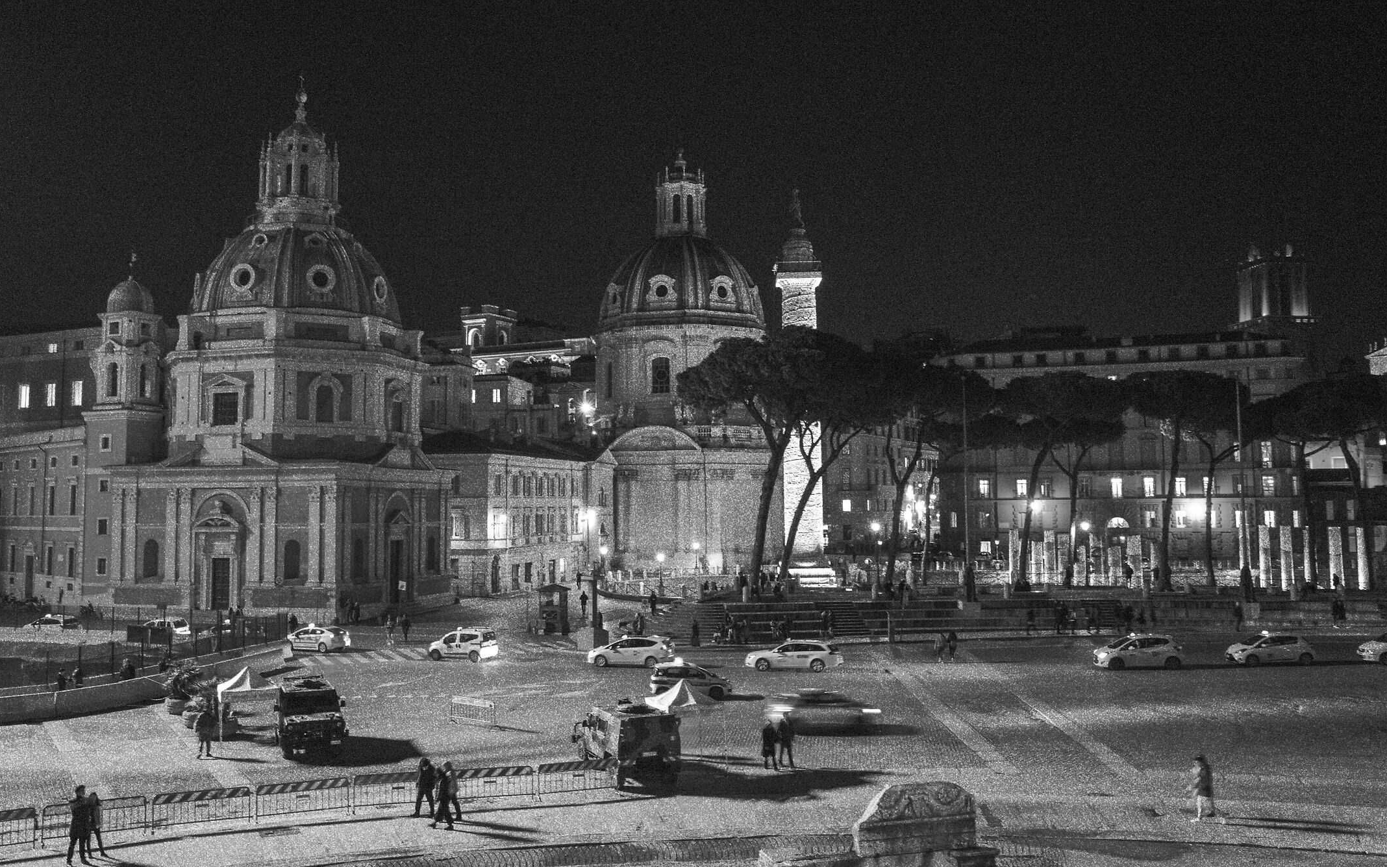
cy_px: 391
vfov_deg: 39.4
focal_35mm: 32
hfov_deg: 59.6
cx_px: 656
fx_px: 1210
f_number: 5.6
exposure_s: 1/8
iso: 6400
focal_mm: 18.3
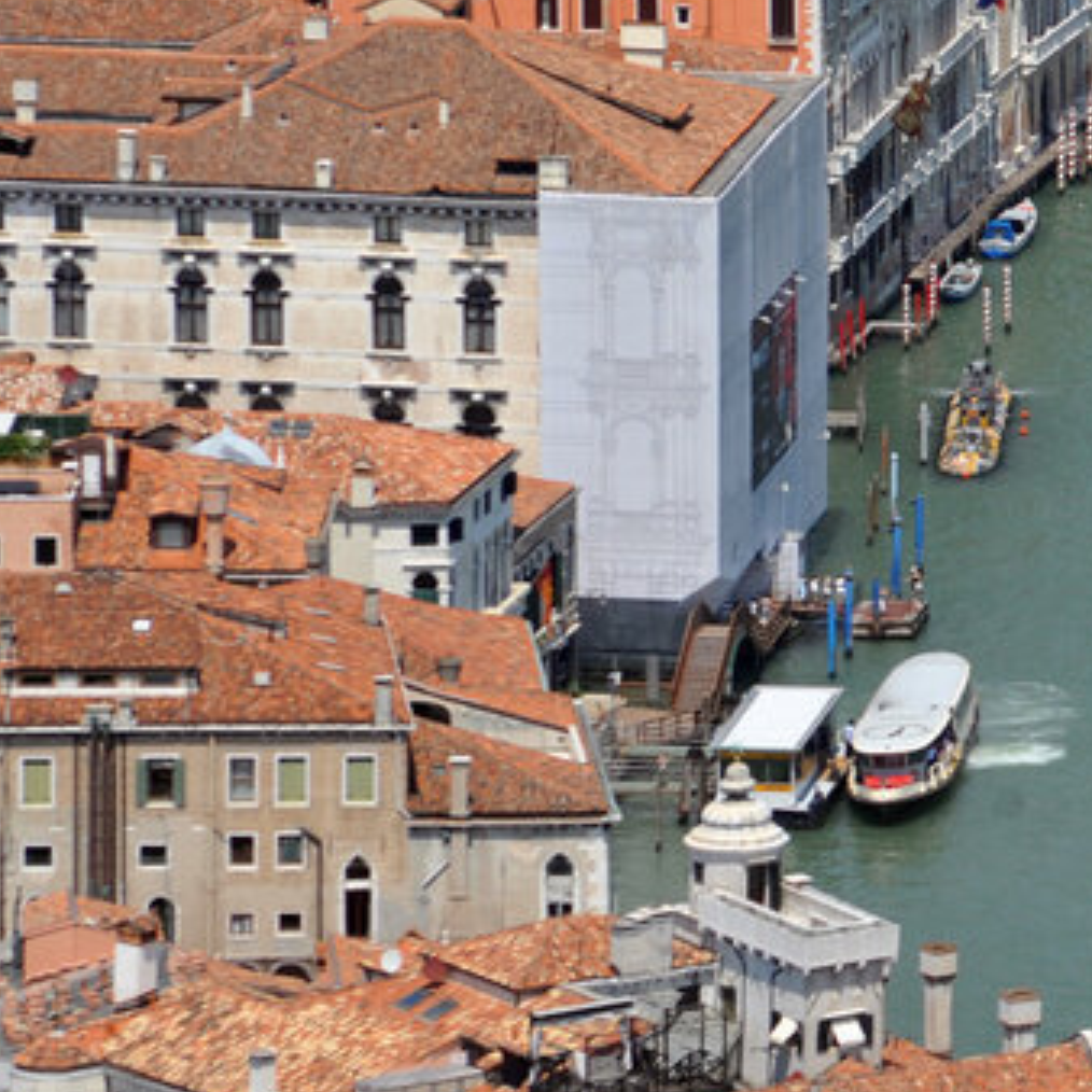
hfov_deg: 3.6
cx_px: 1593
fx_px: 17453
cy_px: 336
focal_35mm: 489
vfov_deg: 3.6
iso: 400
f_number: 9
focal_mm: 180
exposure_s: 1/1250
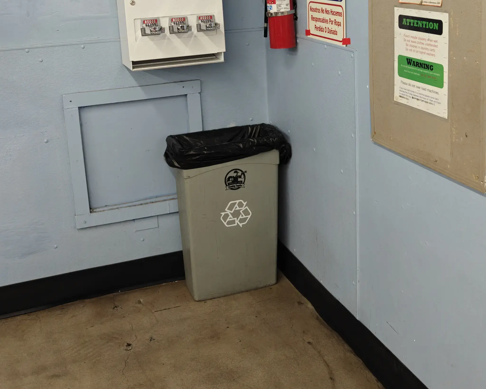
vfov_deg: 32.7
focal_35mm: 45
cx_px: 277
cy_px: 87
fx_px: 647
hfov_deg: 41.1
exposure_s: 1/120
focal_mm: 6.06
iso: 320
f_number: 1.6
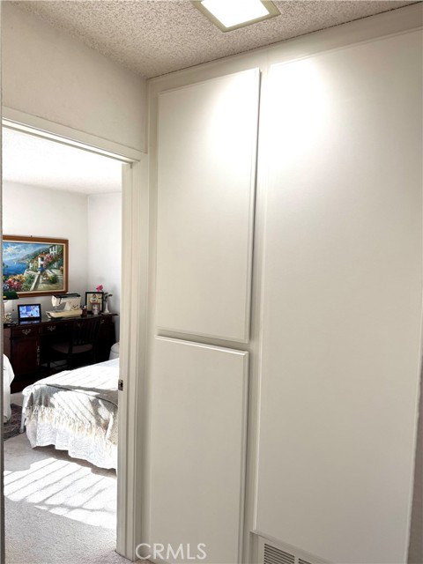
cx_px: 212
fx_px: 391
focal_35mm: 24
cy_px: 282
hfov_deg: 56.8
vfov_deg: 71.6
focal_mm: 6.76
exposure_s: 1/120
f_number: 1.78
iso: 125
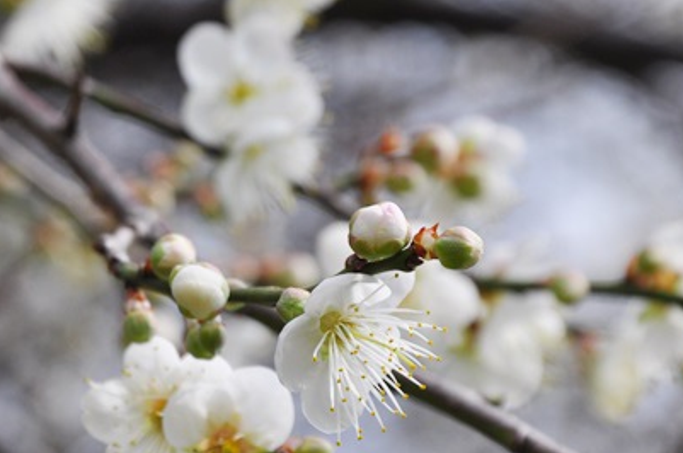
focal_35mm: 331
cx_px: 197
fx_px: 6271
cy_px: 201
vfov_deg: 4.1
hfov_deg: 6.2
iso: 200
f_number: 10
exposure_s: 1/400
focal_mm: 105
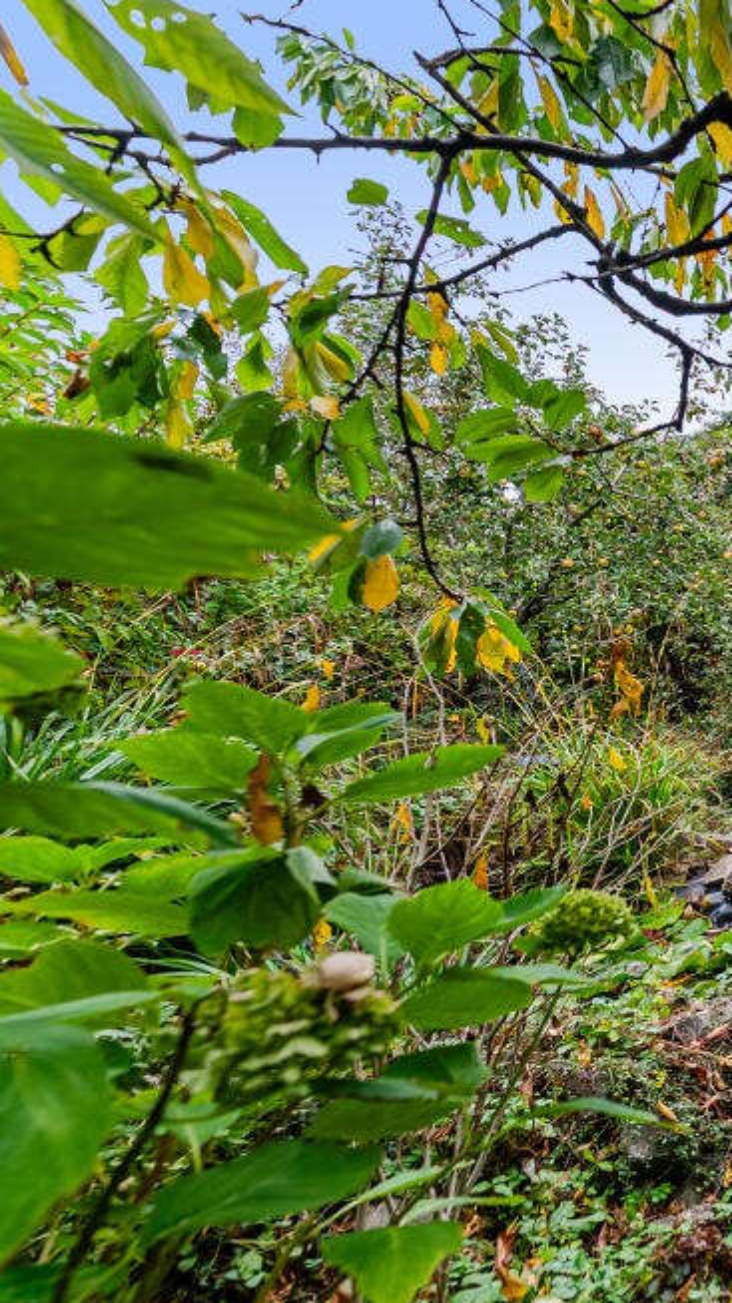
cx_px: 973
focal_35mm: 23
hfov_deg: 33.9
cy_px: 647
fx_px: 794
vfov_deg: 78.7
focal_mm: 14
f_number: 4
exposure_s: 1/160
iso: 640
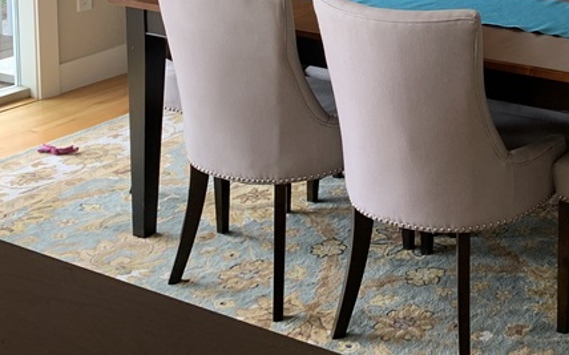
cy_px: -138
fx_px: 1023
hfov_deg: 28.7
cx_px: 598
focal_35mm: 66
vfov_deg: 18.0
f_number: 1.8
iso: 64
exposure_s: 1/121
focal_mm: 4.25
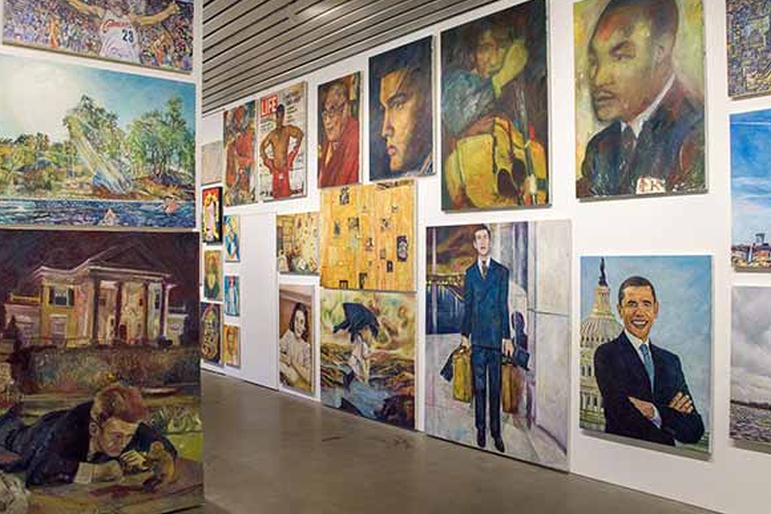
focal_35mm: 30
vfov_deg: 43.6
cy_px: 240
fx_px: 643
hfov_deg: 61.6
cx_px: 442
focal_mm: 24
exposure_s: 1/200
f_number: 5.6
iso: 1250
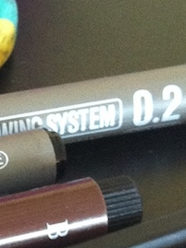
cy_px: 349
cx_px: -124
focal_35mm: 174
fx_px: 1250
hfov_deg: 8.3
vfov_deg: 11.0
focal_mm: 3.85
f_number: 2.8
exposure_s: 1/15
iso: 250
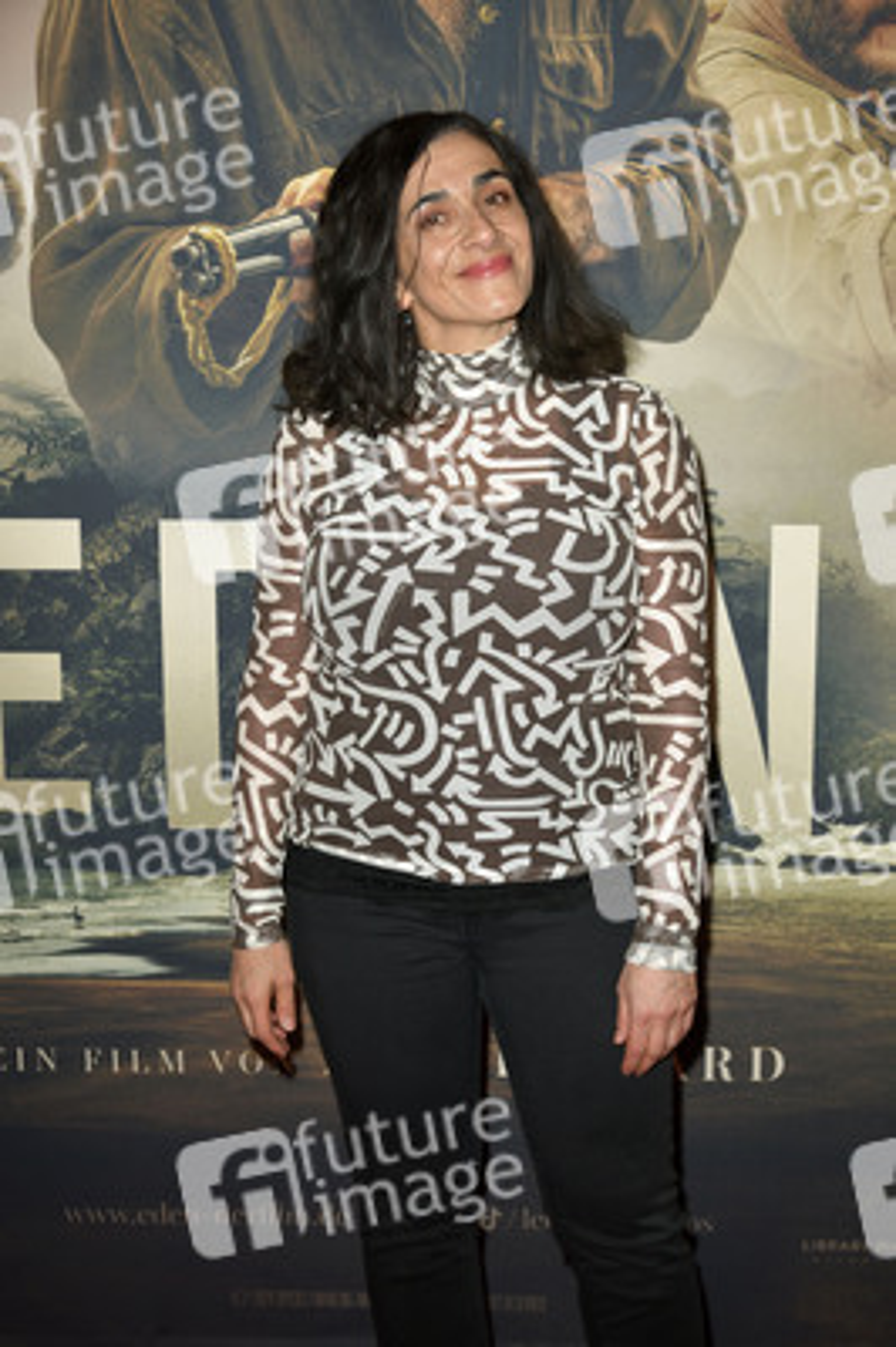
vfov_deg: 36.3
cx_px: 448
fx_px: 2057
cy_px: 674
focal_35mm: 55
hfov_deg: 24.6
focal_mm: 55
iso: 250
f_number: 5.6
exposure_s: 1/250
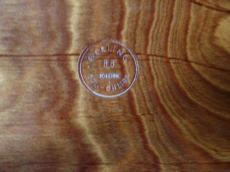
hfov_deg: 63.4
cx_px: 115
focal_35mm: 28
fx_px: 186
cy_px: 86
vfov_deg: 49.7
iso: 200
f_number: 2.8
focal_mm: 4.6
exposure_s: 1/6
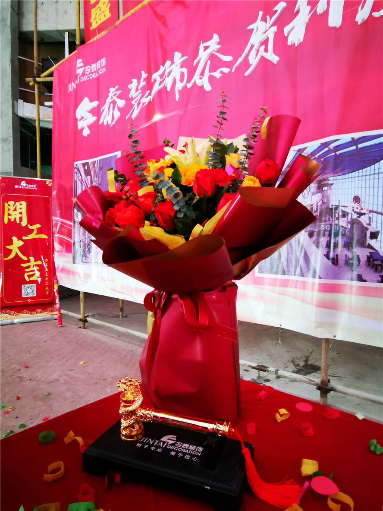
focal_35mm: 21
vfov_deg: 79.0
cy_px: 256
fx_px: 310
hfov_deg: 63.4
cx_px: 192
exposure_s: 1/25
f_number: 2.2
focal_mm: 2.26
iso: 400
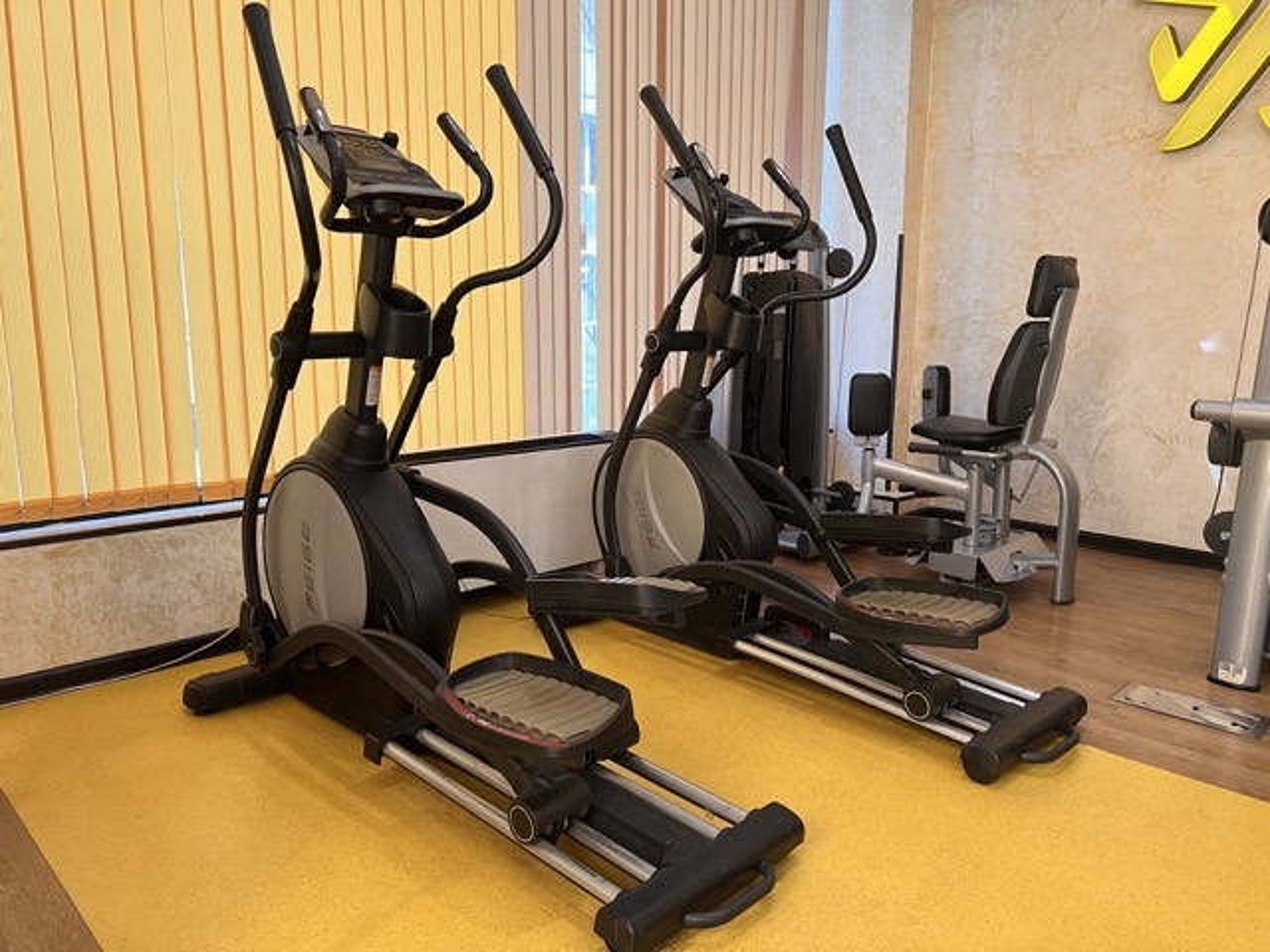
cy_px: 476
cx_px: 635
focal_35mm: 26
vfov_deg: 53.1
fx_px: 954
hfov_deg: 67.3
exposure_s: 1/94
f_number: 1.5
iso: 125
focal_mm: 5.7
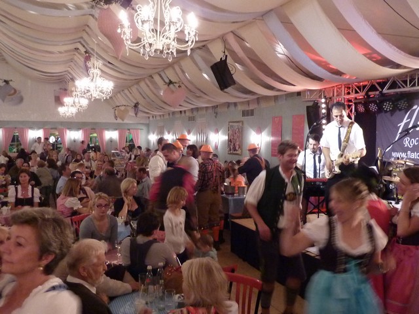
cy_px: 157
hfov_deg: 52.6
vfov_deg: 40.7
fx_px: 424
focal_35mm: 35
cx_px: 210
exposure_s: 1/8
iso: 400
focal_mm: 4.1
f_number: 3.3
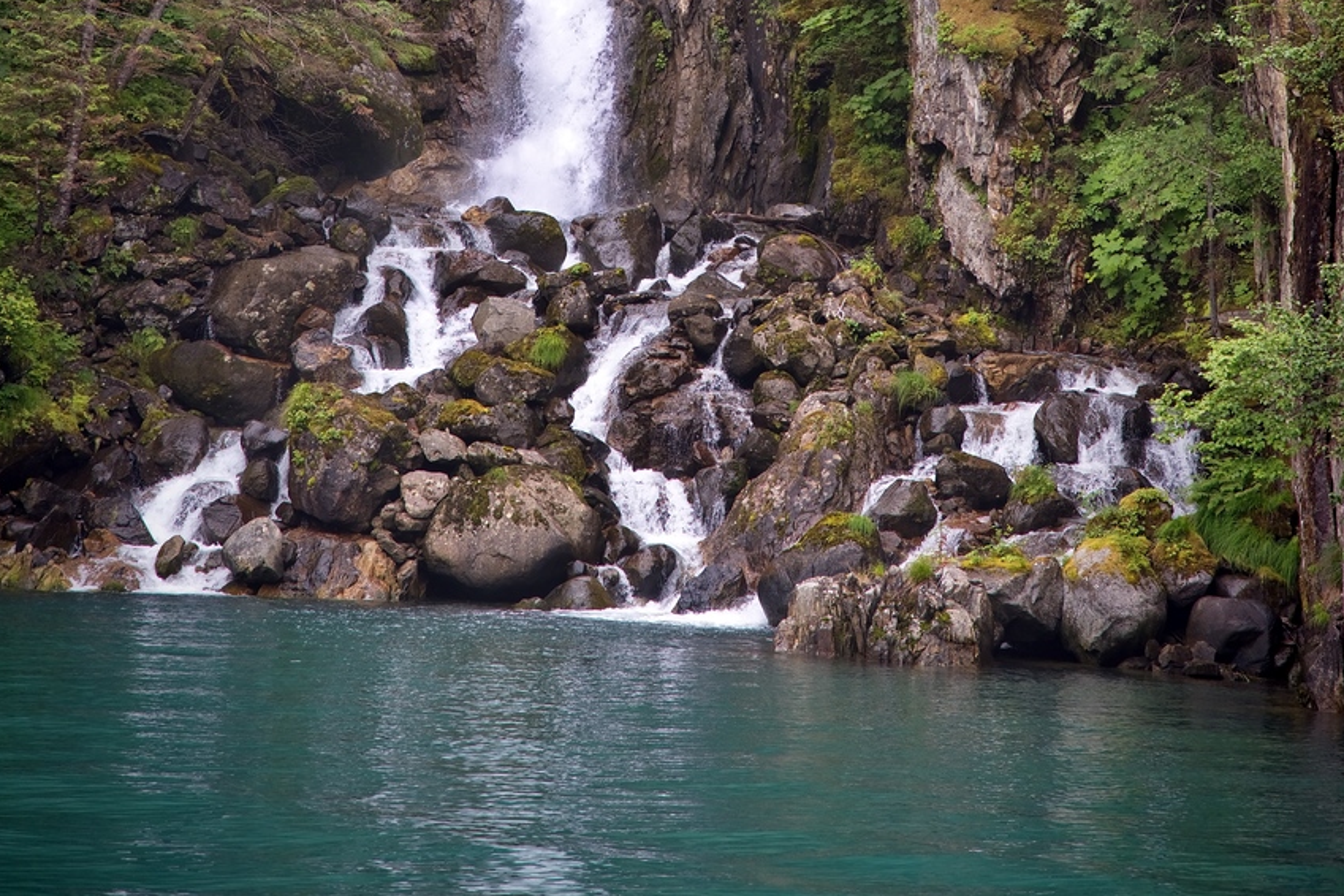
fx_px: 6757
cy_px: -66
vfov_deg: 7.5
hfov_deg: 11.4
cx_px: 670
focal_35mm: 181
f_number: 4
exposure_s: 1/250
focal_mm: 120
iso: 280
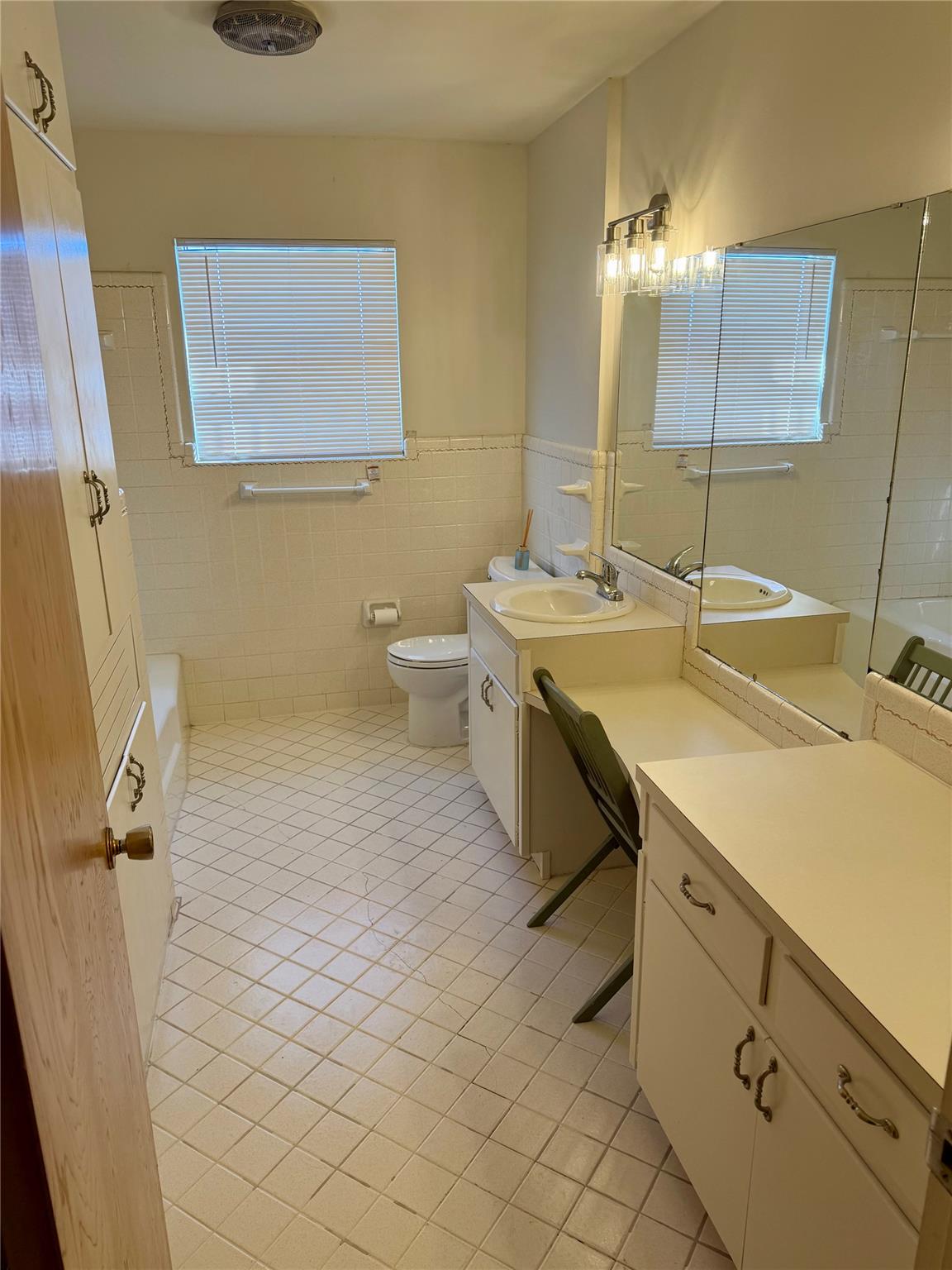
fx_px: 880
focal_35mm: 24
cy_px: 635
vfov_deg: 71.6
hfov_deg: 56.8
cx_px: 476
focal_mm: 6.76
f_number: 1.78
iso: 80
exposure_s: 1/171
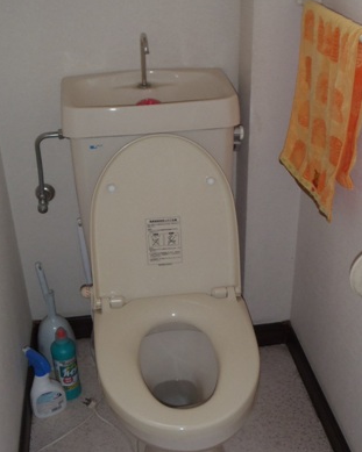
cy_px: 231
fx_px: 603
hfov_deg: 33.4
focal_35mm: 45
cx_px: 178
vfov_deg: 41.2
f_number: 3.5
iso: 100
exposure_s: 1/30
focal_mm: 5
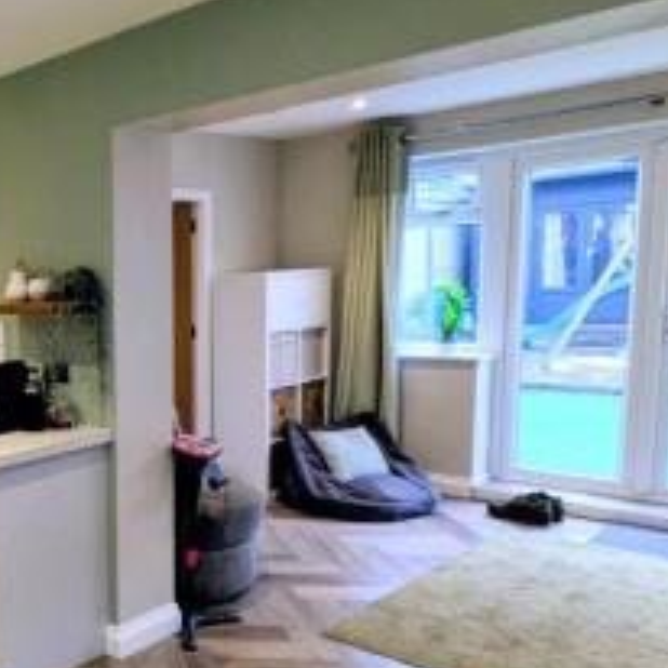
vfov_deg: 47.1
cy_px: 378
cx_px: -78
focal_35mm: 35
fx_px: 764
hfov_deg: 38.5
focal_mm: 1.83
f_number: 2.2
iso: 87
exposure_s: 1/50
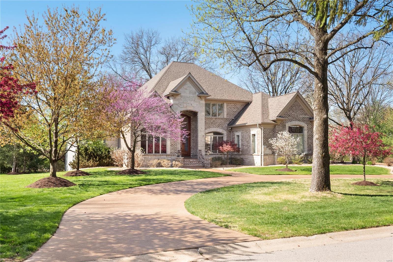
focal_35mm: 36
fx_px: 393
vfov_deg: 36.9
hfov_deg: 53.1
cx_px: 196
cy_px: 131
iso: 400
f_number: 8
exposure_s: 1/200
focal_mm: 18
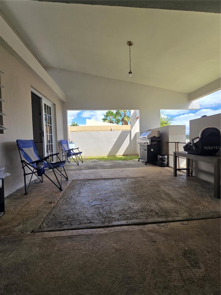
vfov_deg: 106.2
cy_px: 148
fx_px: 111
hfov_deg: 89.9
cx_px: 110
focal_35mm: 13
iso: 50
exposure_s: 1/848
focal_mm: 2.2
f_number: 2.2
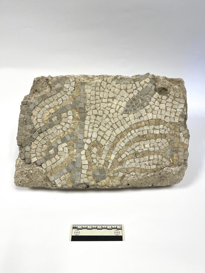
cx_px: 102
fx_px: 205
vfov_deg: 67.3
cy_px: 136
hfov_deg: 53.1
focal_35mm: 26
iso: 32
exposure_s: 1/101
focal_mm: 5.1
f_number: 1.6
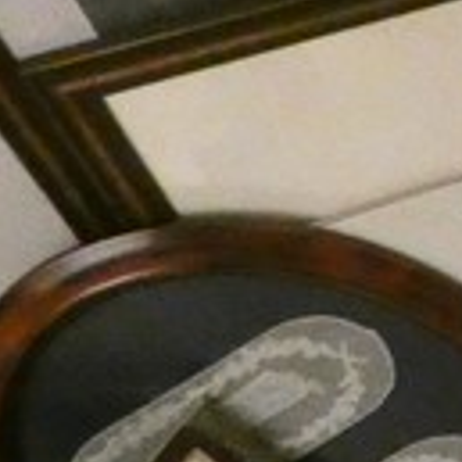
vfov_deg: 17.5
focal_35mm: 99
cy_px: 329
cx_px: 1176
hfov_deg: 12.7
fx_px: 1495
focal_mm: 3.6
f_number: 2.8
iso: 2500
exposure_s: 1/125
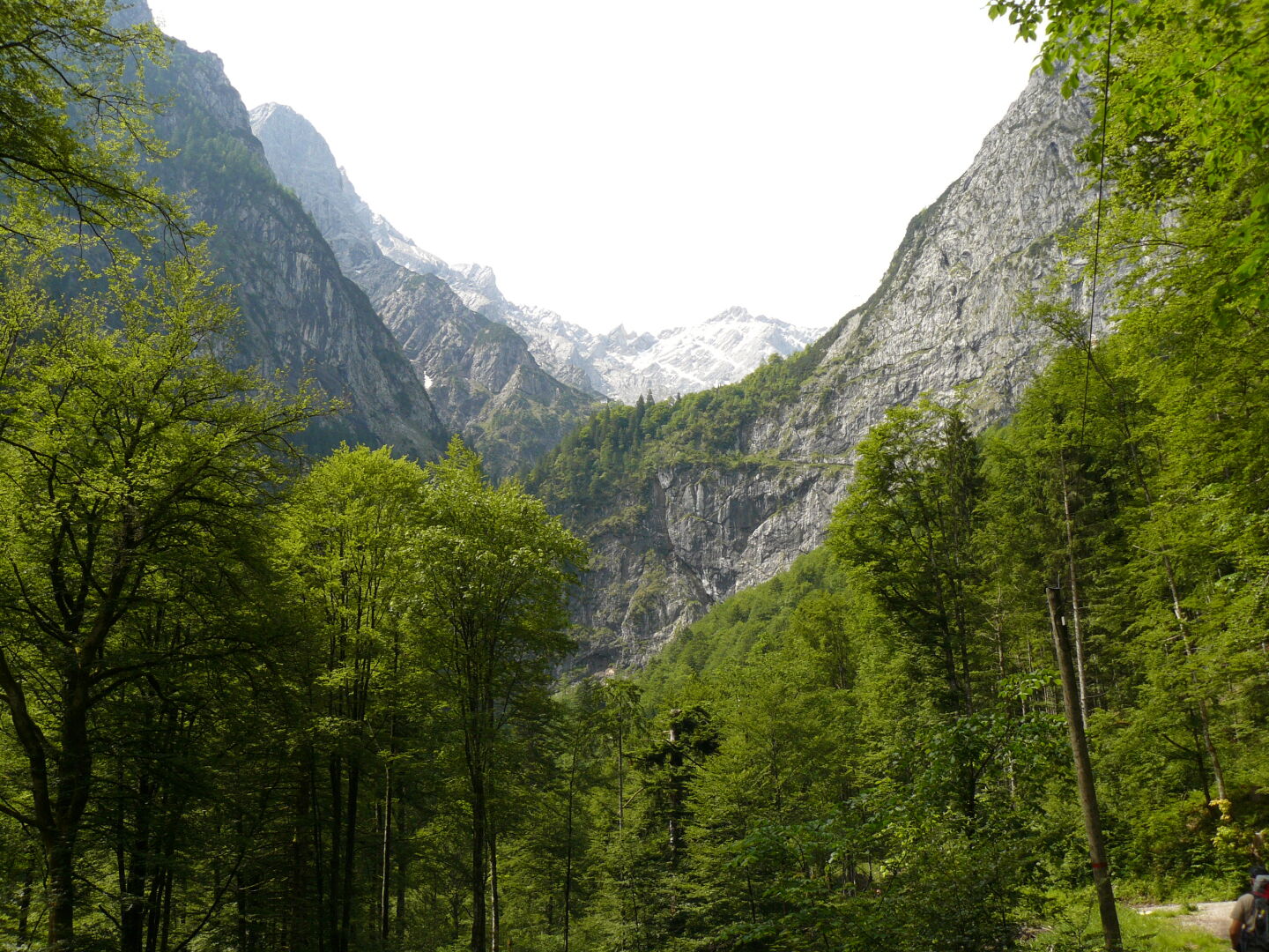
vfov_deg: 39.7
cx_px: 634
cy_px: 476
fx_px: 1320
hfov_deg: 51.4
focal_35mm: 36
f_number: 5
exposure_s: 1/200
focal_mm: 6
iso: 100
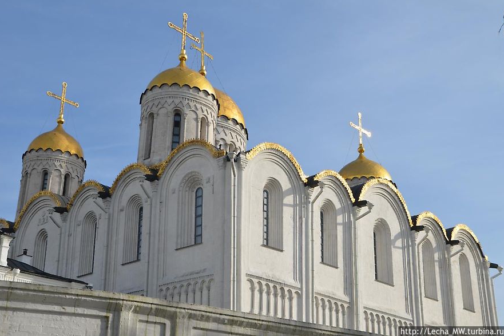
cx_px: 251
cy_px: 166
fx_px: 749
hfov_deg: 37.2
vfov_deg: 25.3
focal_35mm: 54
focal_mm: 35
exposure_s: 1/250
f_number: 8
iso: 100
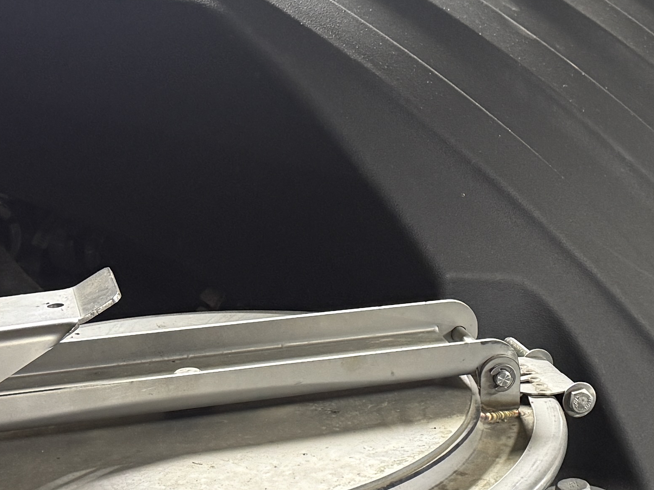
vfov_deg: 16.8
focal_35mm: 88
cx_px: 528
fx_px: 1662
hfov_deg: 22.0
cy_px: 195
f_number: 1.78
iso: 320
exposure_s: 1/60
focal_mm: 6.76
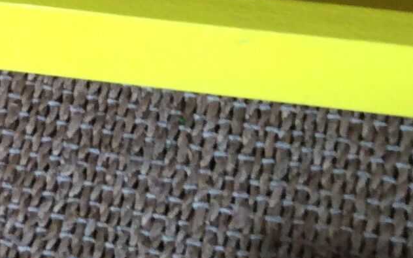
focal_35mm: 139
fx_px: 1565
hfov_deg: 14.5
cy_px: -125
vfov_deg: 9.2
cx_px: -85
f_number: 2.4
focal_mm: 3.3
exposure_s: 1/25
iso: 50
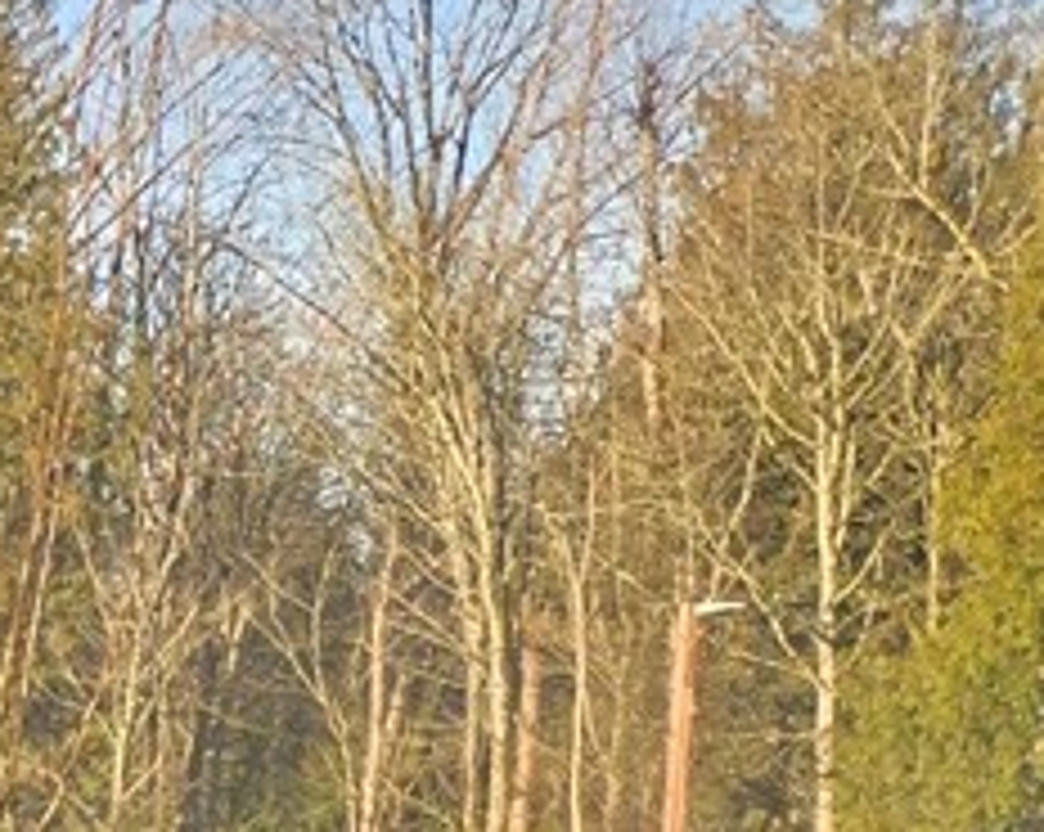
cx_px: -2187
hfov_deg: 9.5
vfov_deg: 9.3
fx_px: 4783
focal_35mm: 155
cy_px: 1677
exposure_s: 1/734
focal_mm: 5.4
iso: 25
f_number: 1.8
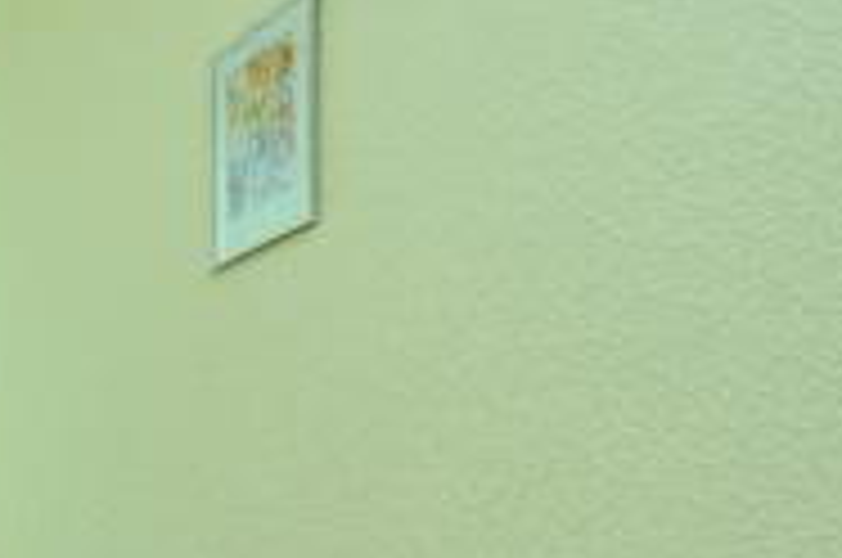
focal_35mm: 60
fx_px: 1401
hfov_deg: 21.0
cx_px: -711
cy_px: 724
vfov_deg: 20.6
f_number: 4
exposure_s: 1/60
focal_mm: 14
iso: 800
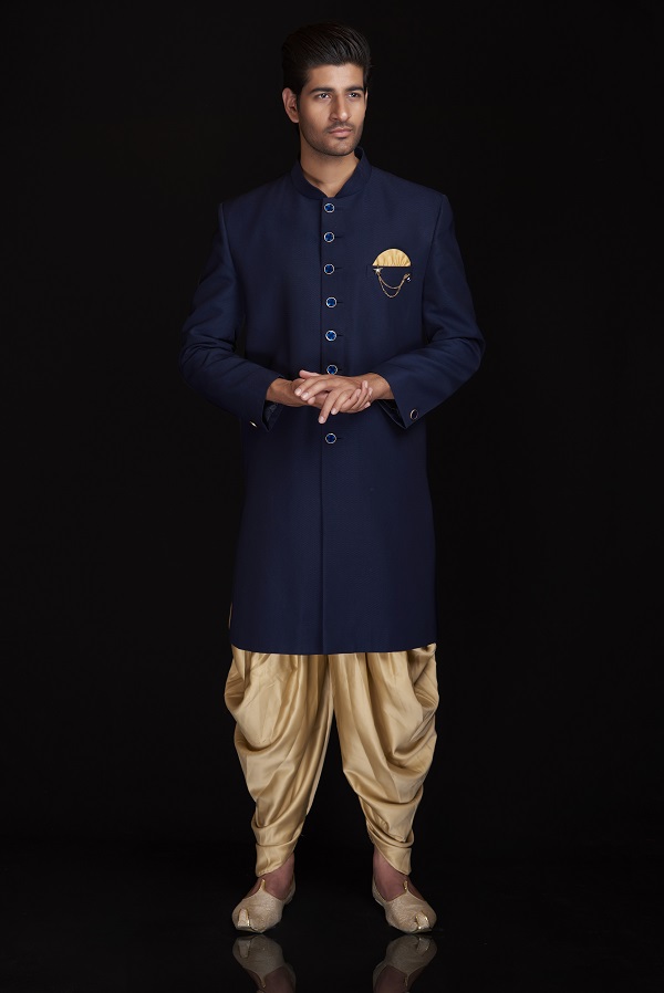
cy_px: 496
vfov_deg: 36.2
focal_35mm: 55
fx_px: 1519
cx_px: 332
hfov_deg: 24.7
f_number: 6.3
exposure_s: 1/125
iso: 100
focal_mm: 55
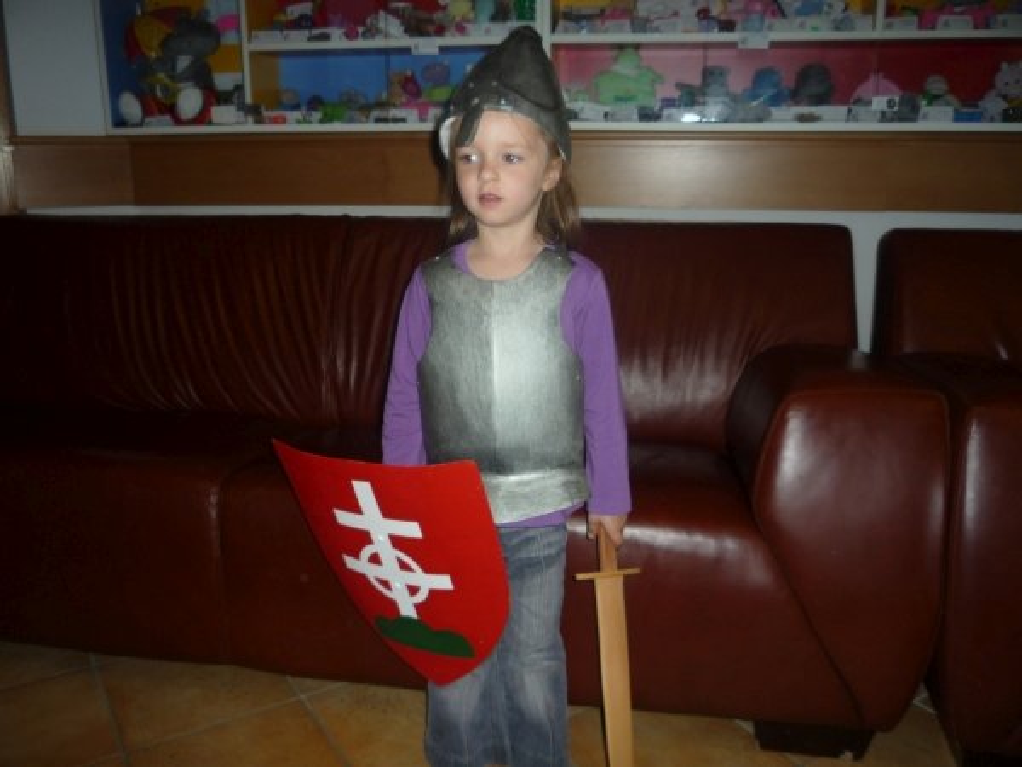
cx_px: 511
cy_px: 384
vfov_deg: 46.8
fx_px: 886
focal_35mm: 30
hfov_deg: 60.0
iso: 100
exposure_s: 1/30
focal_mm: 5.2
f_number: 3.3
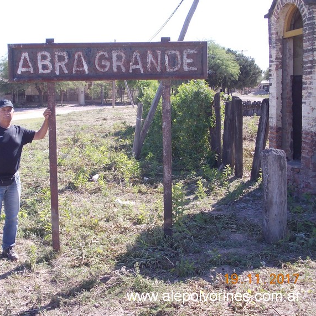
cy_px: 158
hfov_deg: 33.1
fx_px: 527
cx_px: 109
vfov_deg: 33.4
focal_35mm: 51
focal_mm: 6.1
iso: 80
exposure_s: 1/320
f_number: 3.3
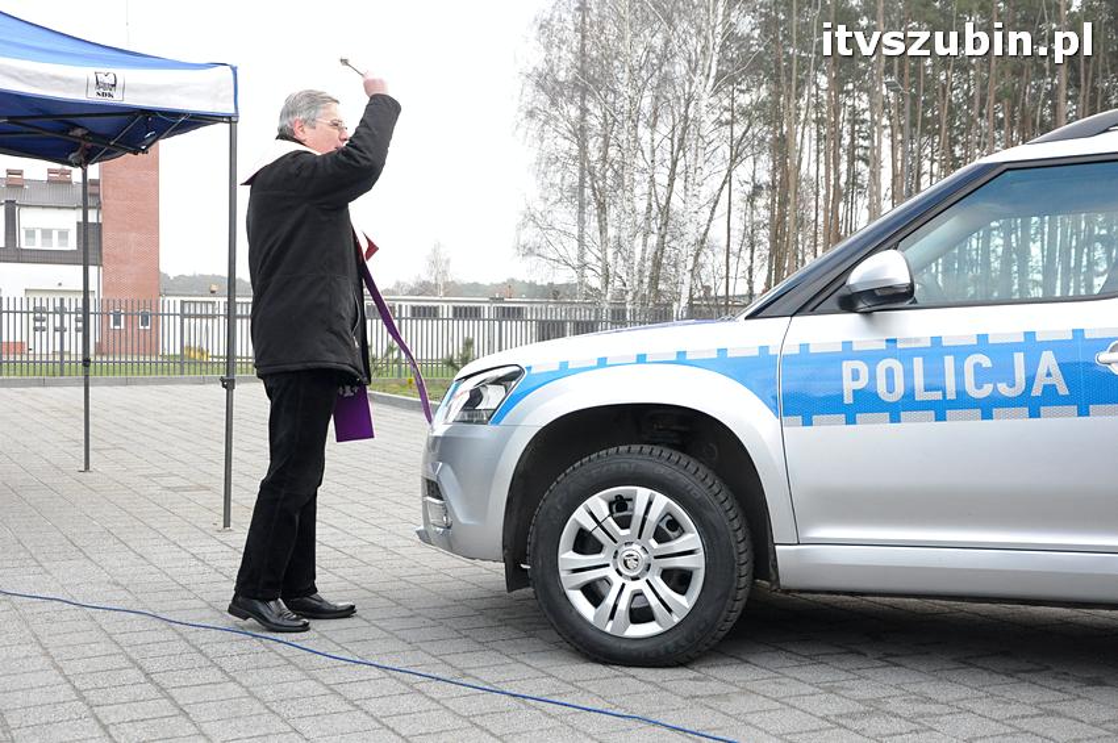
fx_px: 1489
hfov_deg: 41.1
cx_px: 559
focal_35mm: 48
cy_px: 372
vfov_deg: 28.0
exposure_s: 1/160
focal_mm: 32
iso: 1600
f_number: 8
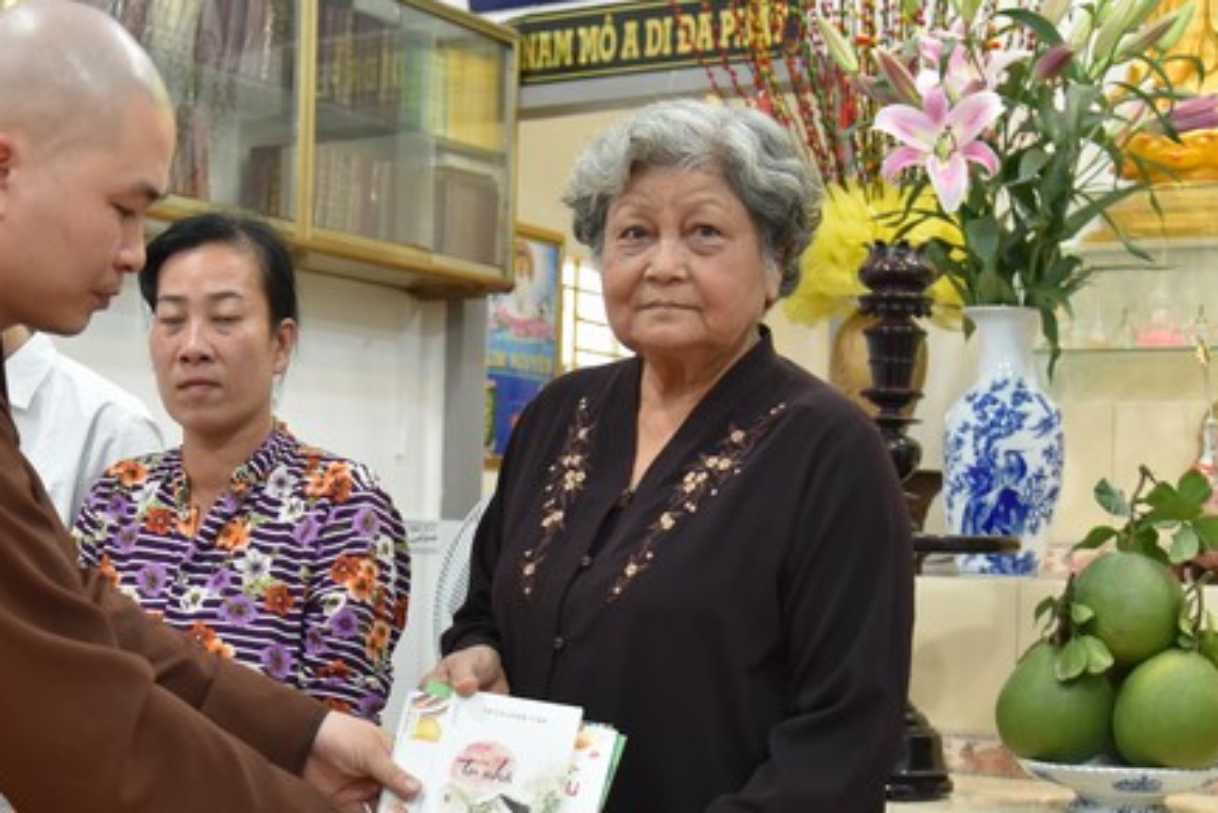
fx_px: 2234
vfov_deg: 20.6
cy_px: 523
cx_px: 385
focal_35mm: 66
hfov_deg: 30.2
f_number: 4.5
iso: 1600
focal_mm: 44
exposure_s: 1/80
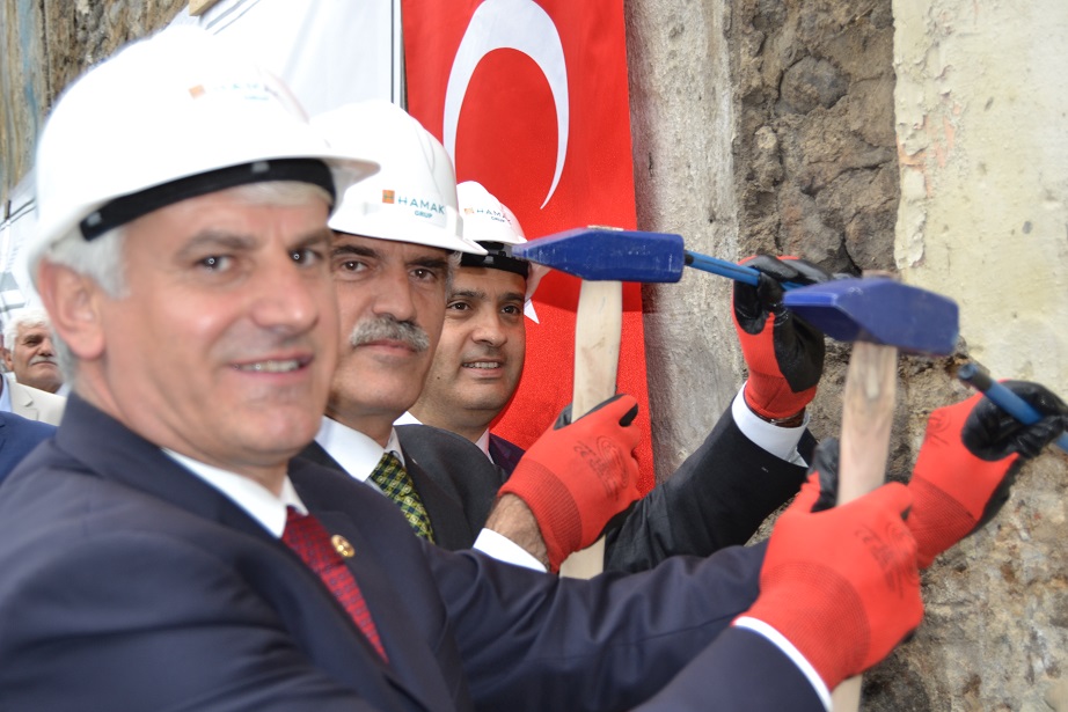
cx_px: 534
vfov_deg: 25.8
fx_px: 1558
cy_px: 356
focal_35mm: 52
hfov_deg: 37.8
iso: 160
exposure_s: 1/125
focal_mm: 35
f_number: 4.5
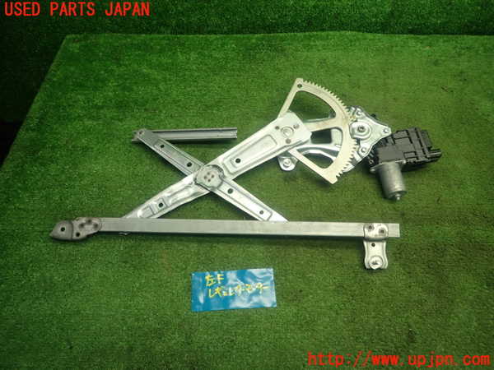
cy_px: 185
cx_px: 247
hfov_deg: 69.4
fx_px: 357
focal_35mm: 25
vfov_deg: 54.9
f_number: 2
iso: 160
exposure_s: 1/60
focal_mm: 4.5
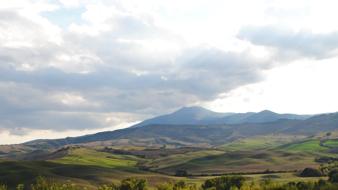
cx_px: 147
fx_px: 565
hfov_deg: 33.3
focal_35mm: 63
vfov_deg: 18.9
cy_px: 159
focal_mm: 26
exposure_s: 1/250
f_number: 10
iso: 200
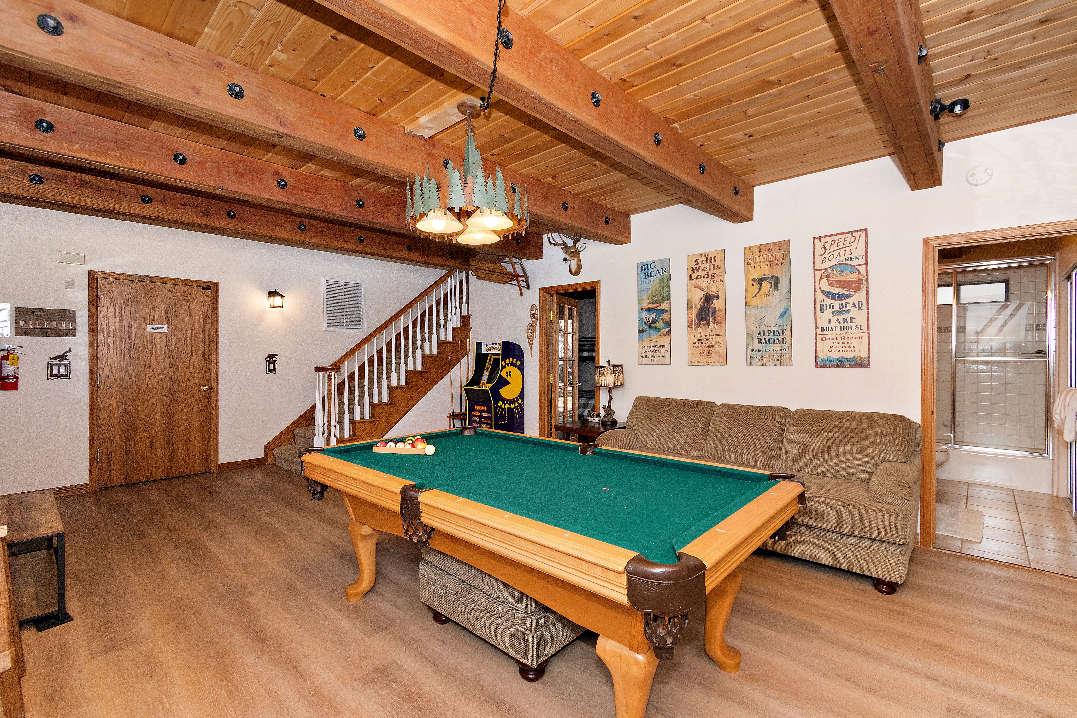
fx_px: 449
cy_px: 359
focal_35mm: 15
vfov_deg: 77.3
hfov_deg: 100.4
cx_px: 538
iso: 320
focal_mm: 10
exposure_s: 1/200
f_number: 5.6
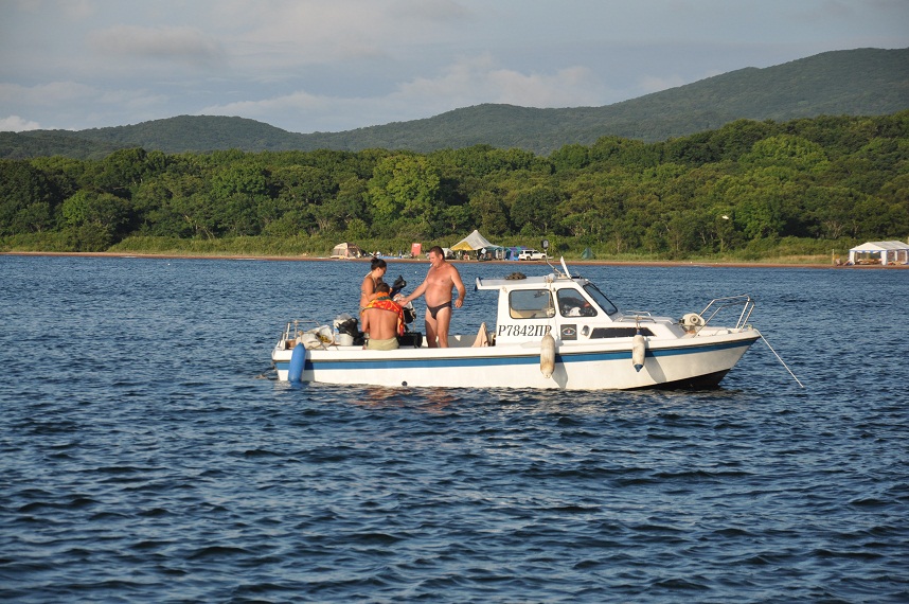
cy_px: 302
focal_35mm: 138
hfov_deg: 14.9
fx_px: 3480
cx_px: 454
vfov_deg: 9.9
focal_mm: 92
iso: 400
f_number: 6.3
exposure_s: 1/640
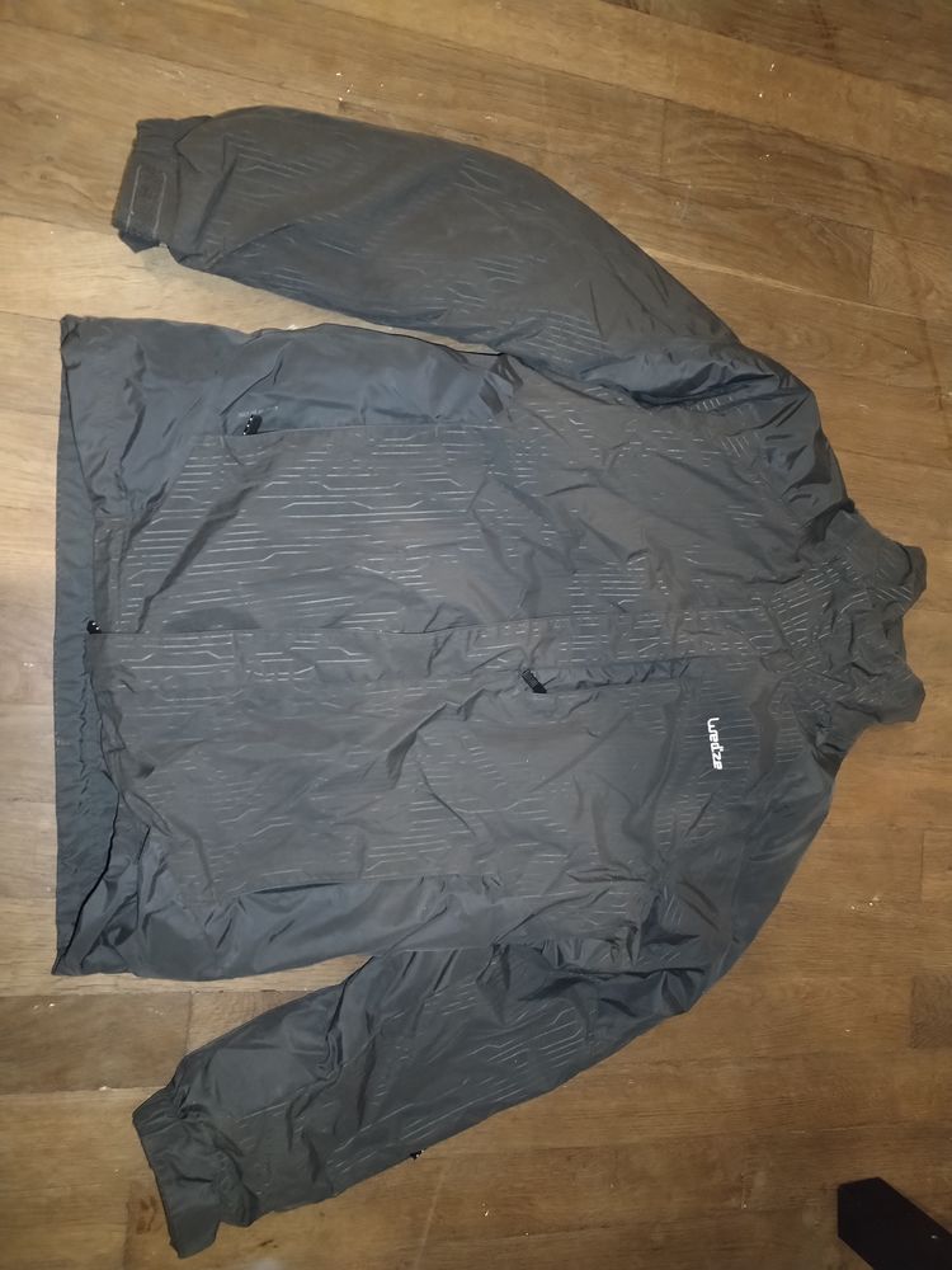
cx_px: 476
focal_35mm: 26
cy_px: 635
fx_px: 953
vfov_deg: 67.3
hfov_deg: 53.1
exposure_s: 1/12.5
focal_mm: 4.75
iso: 3164
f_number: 1.8
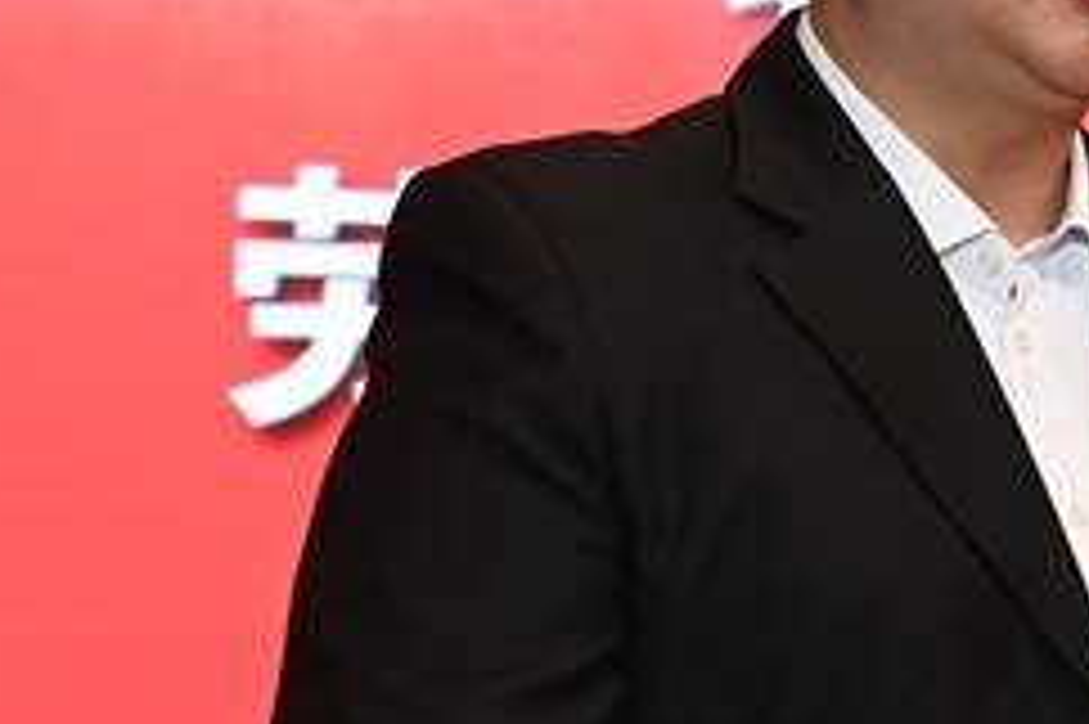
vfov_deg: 12.4
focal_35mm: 110
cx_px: 1359
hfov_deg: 17.6
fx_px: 3325
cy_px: 173
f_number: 3.5
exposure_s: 1/160
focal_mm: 38
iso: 640
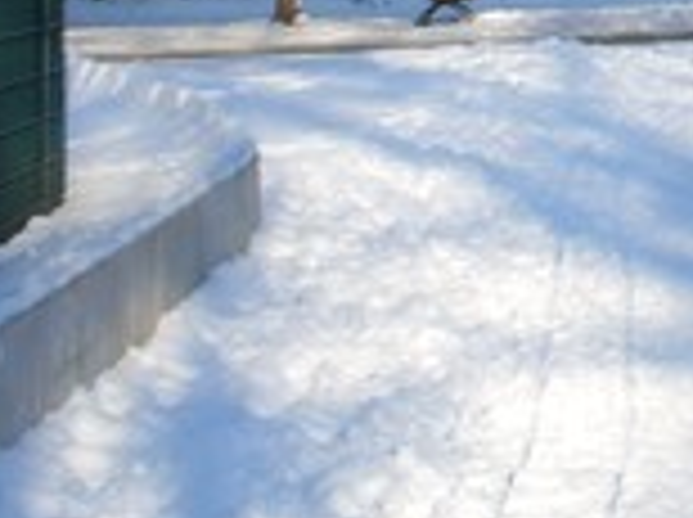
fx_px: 3038
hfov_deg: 12.4
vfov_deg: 9.5
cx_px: 1001
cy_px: -223
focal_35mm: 152
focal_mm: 6.3
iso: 80
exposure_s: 1/90
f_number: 8.4
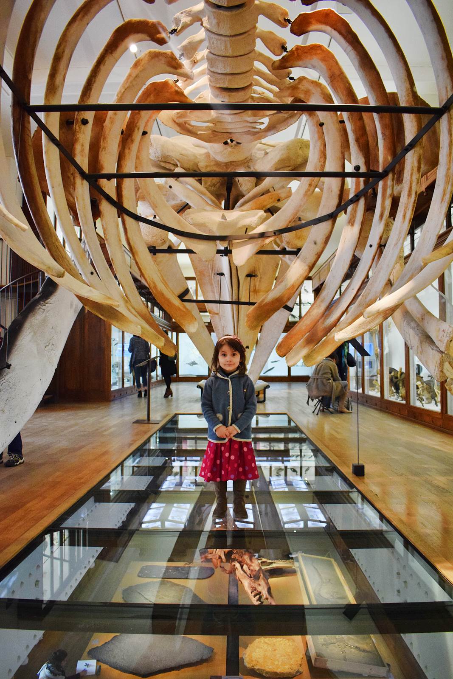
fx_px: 509
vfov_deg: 67.4
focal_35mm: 27
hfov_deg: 47.9
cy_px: 340
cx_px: 226
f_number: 3.5
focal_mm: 18
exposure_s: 1/60
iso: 2500
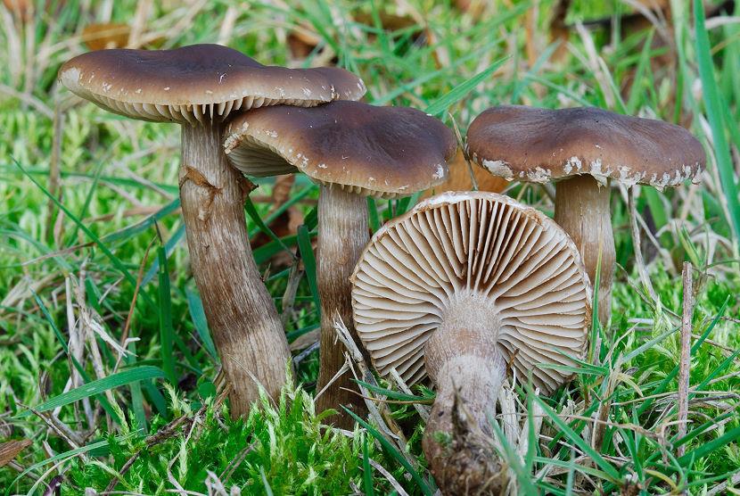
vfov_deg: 10.2
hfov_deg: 15.2
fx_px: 2779
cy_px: 248
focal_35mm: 135
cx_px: 370
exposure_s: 1
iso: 100
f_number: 36
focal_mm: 90
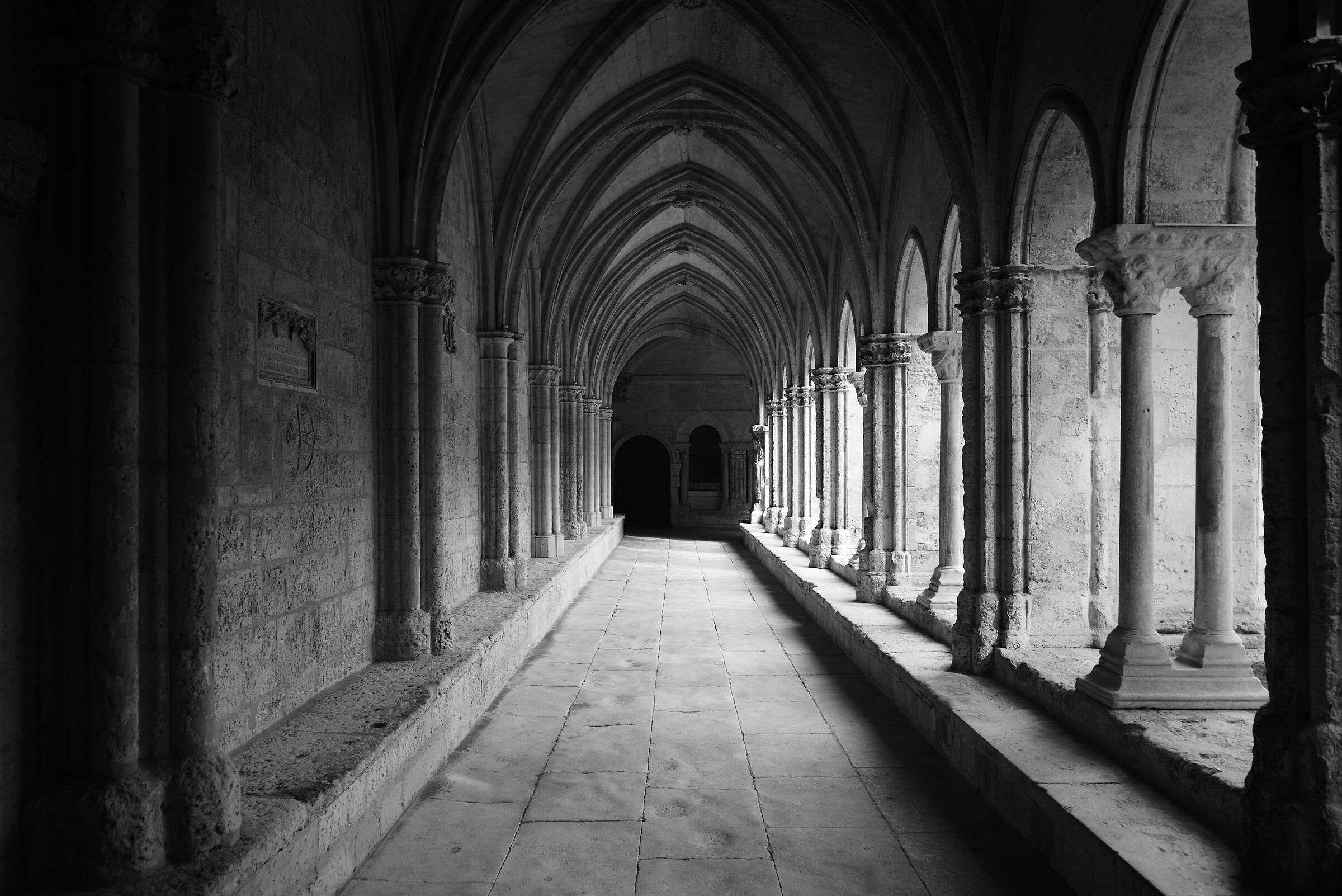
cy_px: 448
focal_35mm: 24
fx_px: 895
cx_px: 671
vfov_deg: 53.2
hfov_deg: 73.7
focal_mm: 24
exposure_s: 1/160
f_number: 5
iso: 400
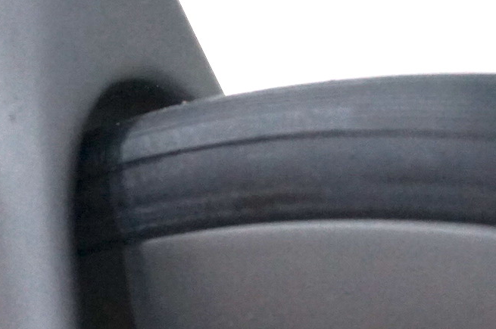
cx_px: 26
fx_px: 1789
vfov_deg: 10.5
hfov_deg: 15.6
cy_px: 35
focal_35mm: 130
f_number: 4
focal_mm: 37
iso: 2500
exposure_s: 1/160
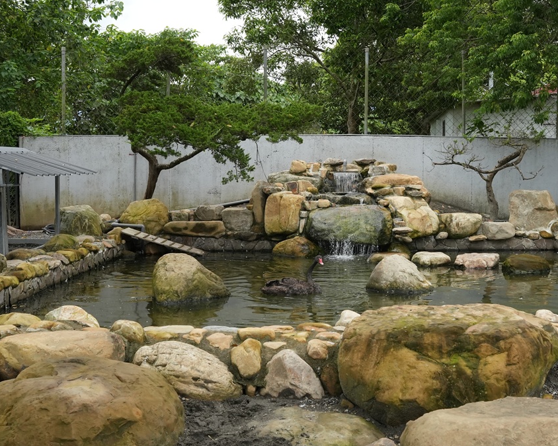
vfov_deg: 36.5
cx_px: 337
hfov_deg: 44.5
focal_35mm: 41
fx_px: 677
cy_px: 223
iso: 1600
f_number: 8
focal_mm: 24
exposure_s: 1/1600
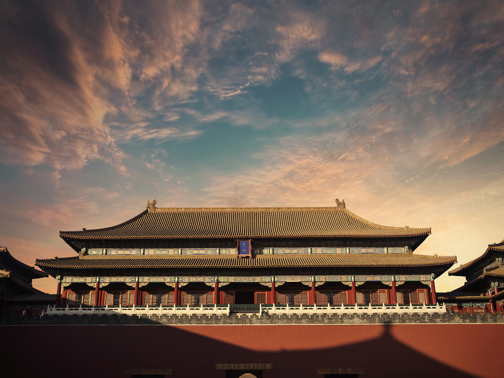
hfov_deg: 55.4
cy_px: 188
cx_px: 248
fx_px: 480
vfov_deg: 42.9
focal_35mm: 33
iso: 100
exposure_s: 1/80
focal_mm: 30
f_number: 11
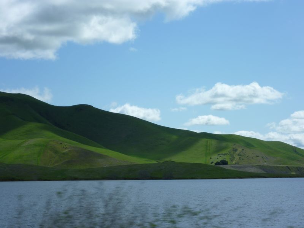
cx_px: 152
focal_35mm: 101
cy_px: 114
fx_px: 887
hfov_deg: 19.4
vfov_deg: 14.6
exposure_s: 1/500
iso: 80
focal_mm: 18
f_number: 5.6
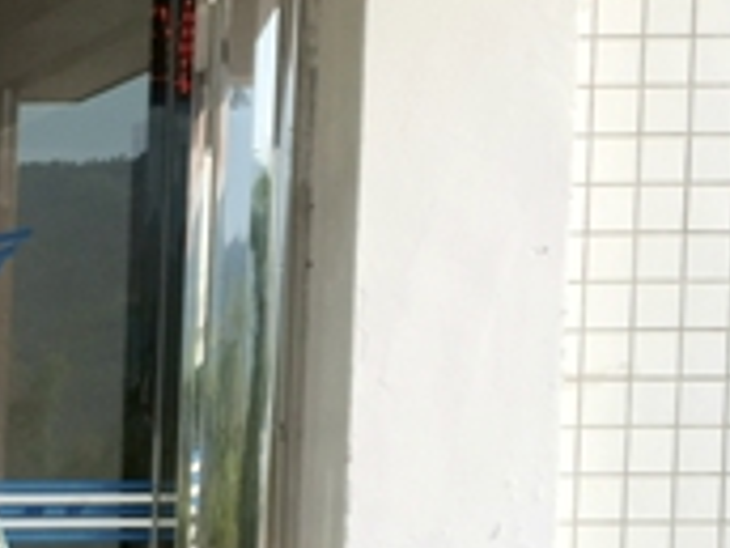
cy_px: 777
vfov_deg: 10.7
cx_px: -955
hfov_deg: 12.1
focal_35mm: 135
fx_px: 2847
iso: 50
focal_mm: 4.75
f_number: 1.8
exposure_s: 1/746
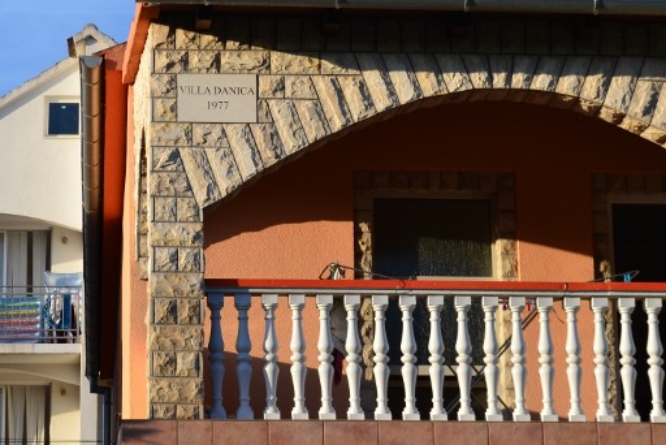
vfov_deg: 10.6
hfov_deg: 15.9
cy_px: 106
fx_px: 2384
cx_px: 241
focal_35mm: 129
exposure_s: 1/320
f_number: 11
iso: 400
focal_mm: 55
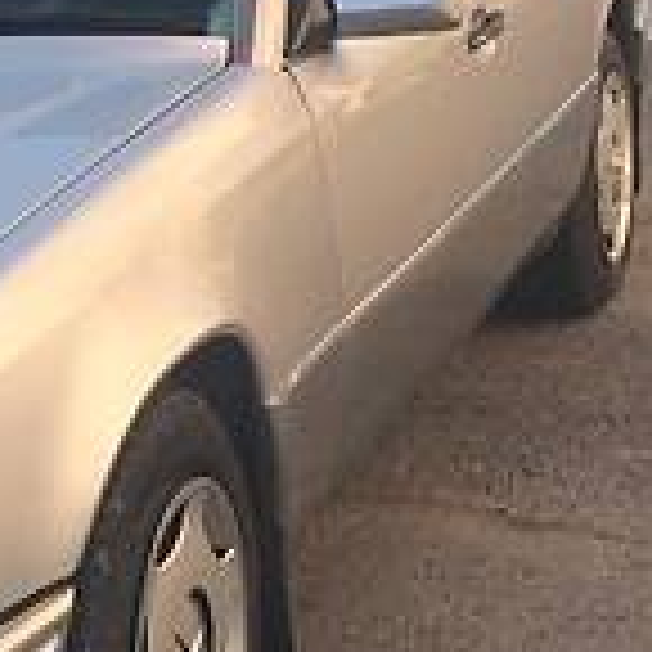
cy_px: 274
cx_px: -301
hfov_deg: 15.3
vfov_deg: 16.4
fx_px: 2259
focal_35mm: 106
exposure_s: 1/595
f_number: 2.2
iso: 32
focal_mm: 4.2
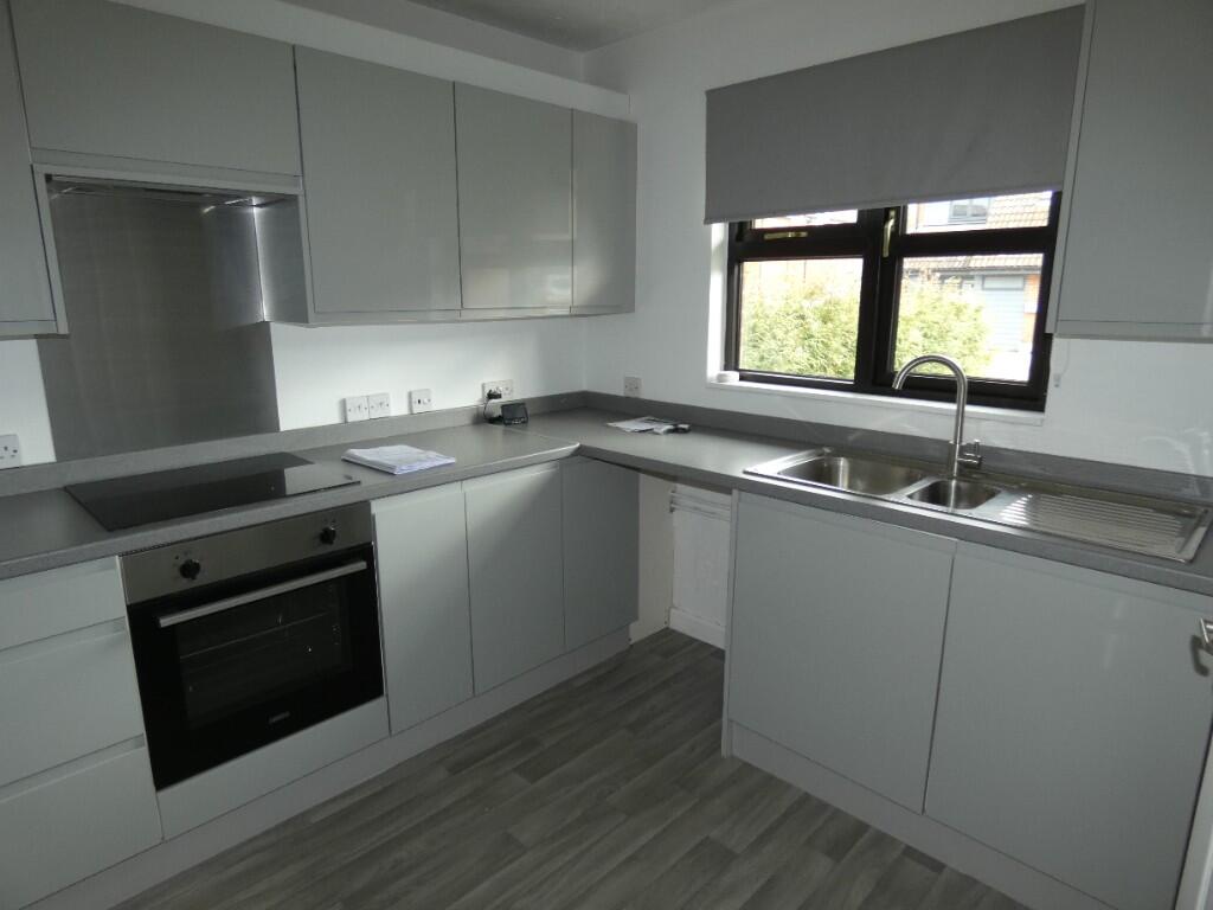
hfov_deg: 81.7
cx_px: 606
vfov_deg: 66.0
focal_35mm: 20
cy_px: 455
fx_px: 701
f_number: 2.8
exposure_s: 1/30
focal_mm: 3.6
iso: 80
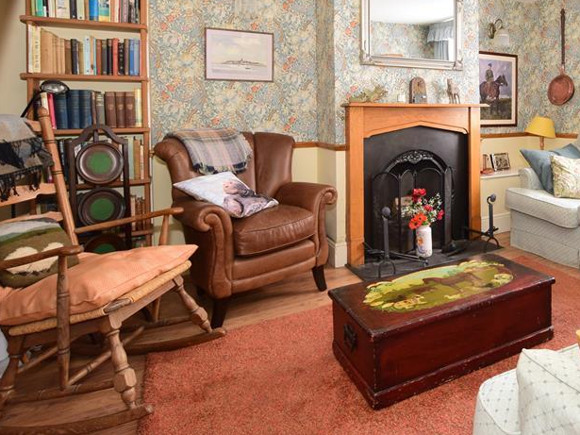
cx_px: 434
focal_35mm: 24
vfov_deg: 54.6
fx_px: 402
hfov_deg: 67.2
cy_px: 118
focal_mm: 10
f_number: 6.3
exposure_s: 1/6
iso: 640
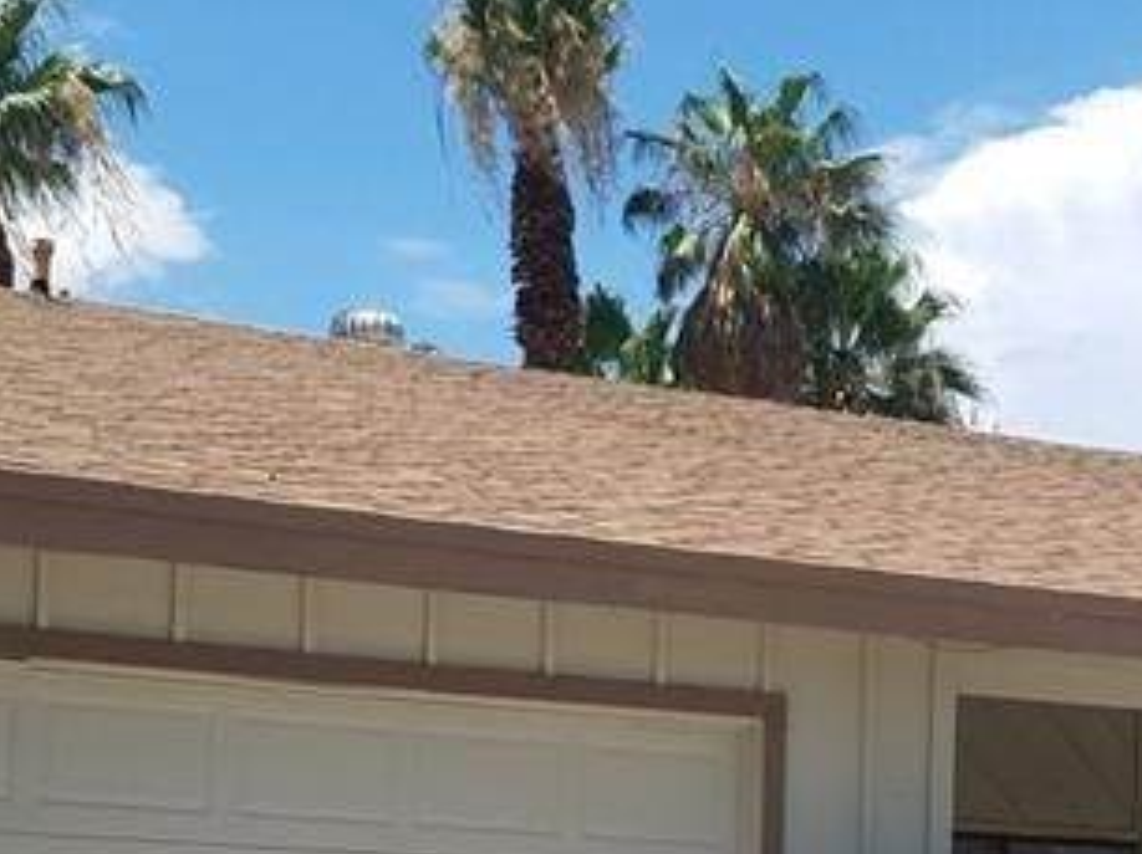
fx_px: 2242
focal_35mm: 68
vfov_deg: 20.7
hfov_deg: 28.4
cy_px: 906
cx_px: 765
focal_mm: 4.2
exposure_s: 1/2584
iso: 50
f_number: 1.7
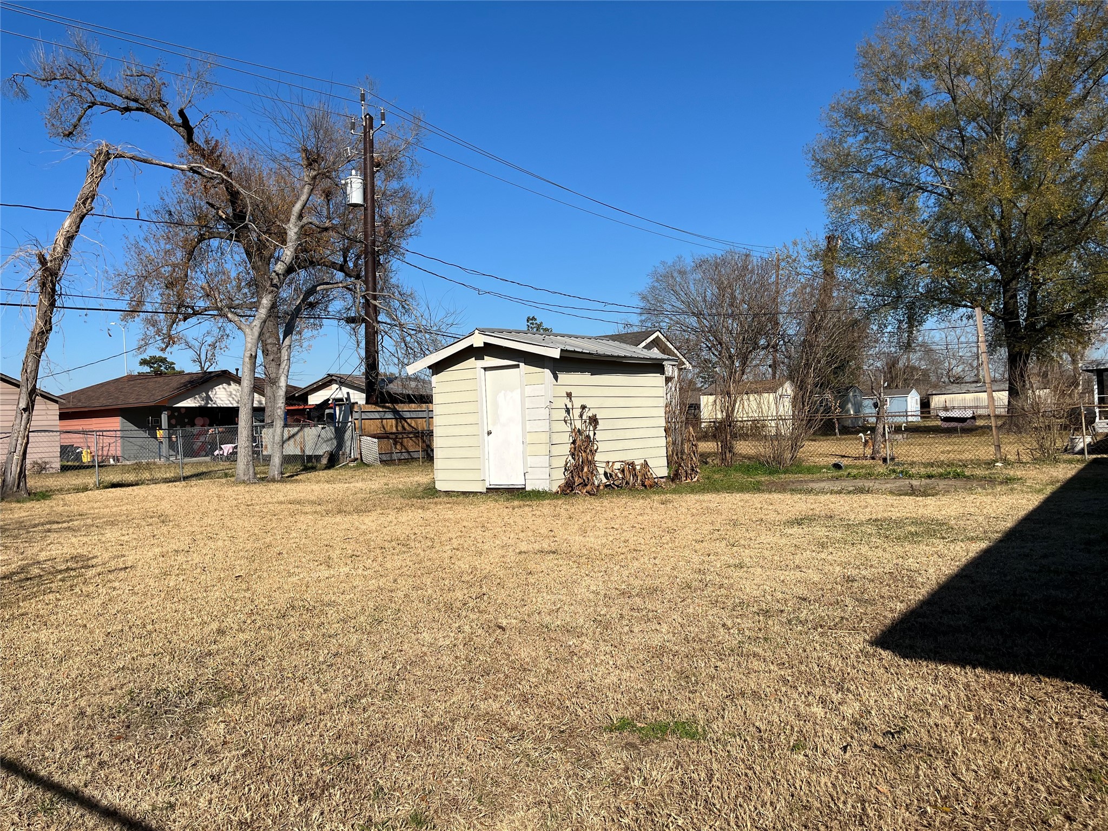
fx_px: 832
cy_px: 416
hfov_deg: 67.3
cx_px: 554
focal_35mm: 26
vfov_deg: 53.1
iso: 50
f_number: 1.6
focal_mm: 5.1
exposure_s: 1/5848
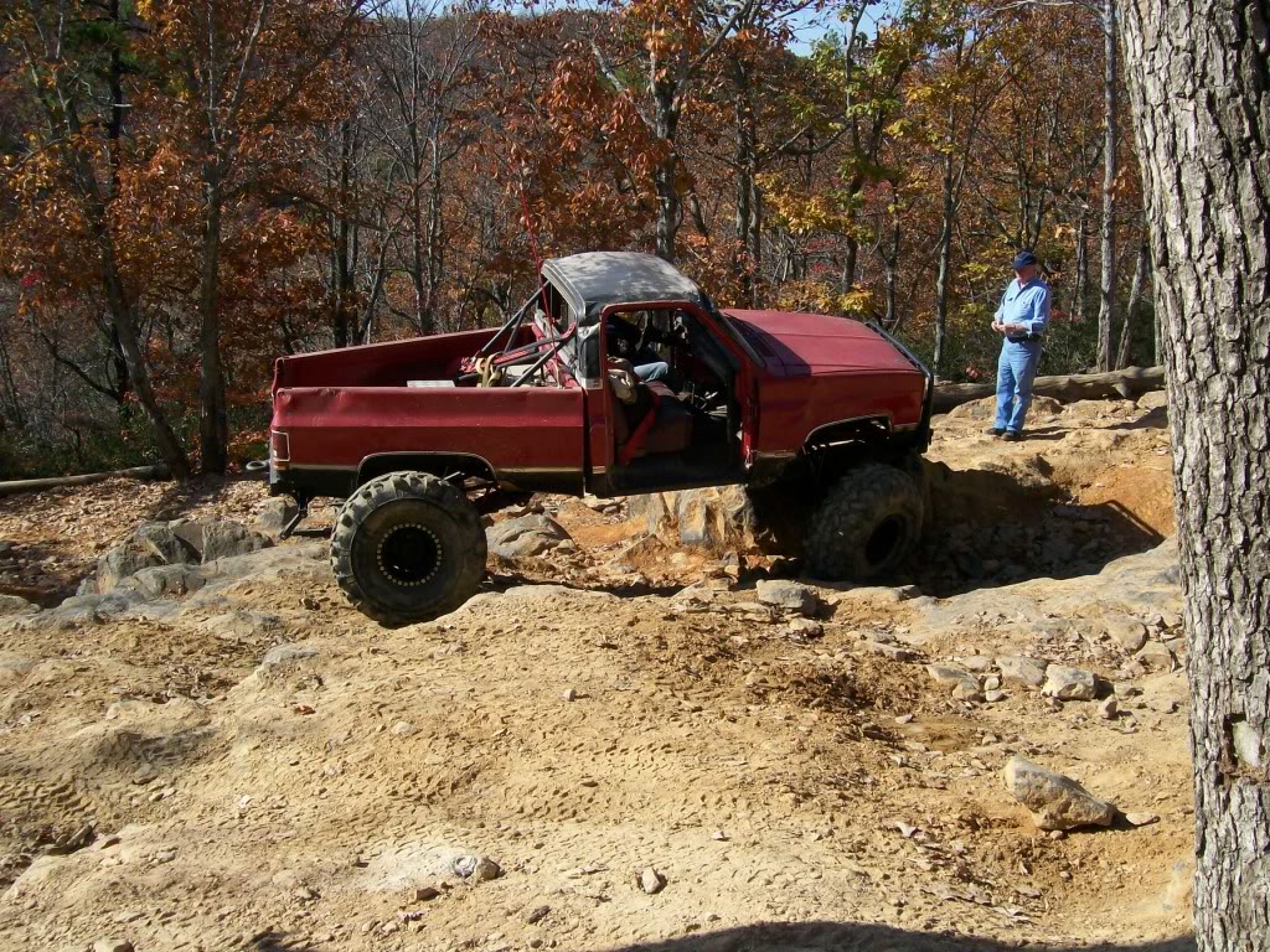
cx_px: 635
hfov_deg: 51.4
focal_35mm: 36
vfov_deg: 39.7
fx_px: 1321
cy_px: 476
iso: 80
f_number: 4.8
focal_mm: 6
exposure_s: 1/499
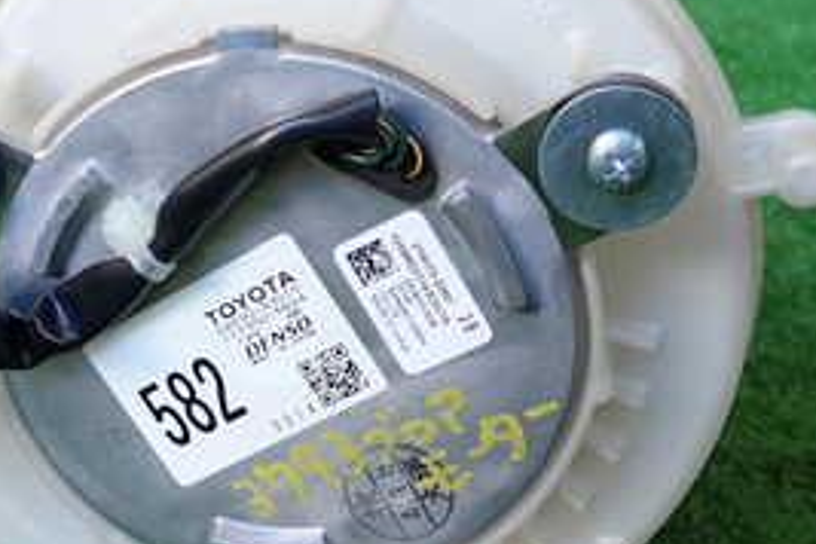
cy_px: 345
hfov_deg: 28.0
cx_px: 119
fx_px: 1587
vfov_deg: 19.4
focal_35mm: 70
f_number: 2.3
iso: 200
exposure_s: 1/80
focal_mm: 5.4
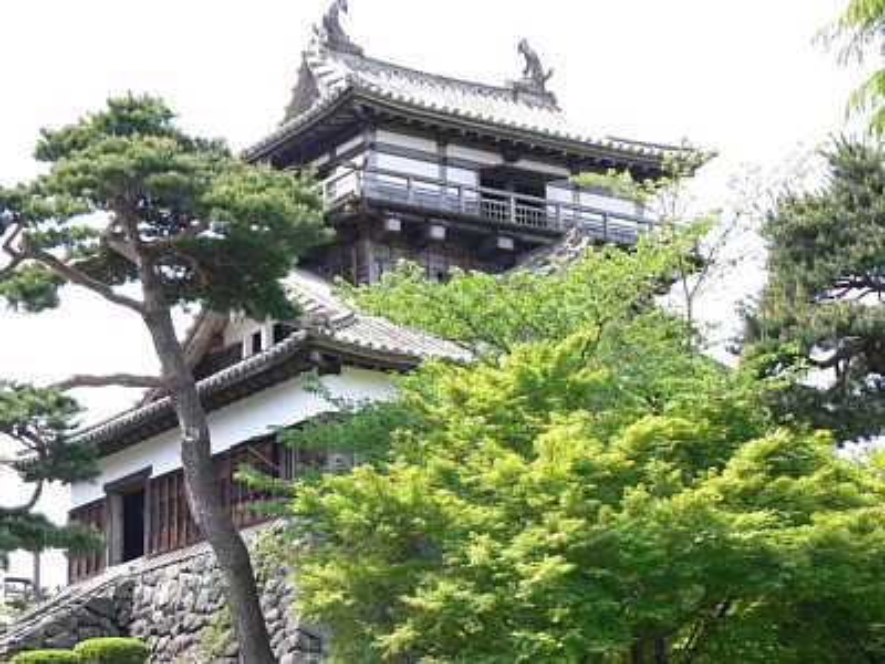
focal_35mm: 84
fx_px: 2148
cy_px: 332
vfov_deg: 17.6
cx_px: 442
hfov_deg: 23.3
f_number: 5
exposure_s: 1/125
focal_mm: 17.8
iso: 80
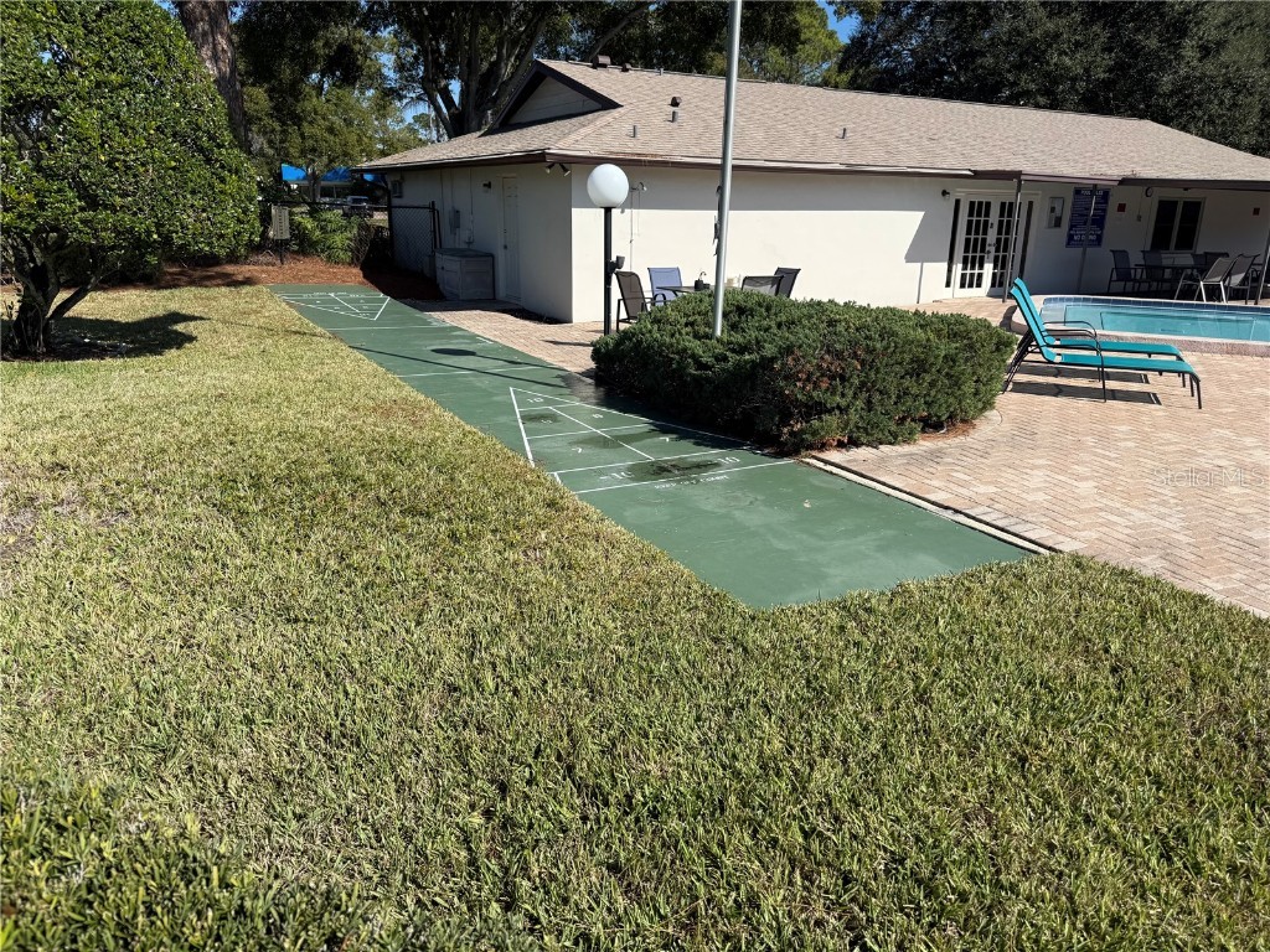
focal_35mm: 24
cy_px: 476
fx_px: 881
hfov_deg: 71.6
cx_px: 635
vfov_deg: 56.8
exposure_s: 1/5714
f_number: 1.78
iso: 80
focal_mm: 6.76
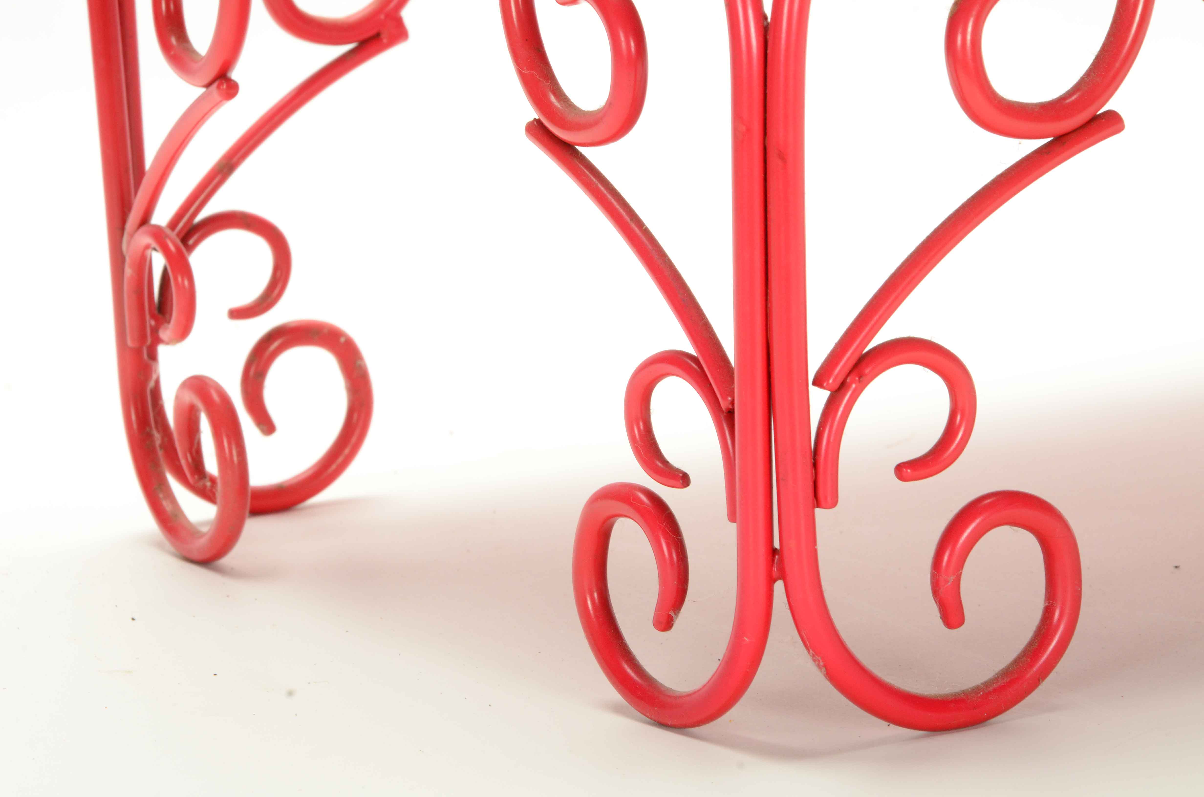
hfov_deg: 13.1
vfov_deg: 8.7
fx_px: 5257
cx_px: 602
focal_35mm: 158
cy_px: 398
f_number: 18
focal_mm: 105
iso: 400
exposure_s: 1/160
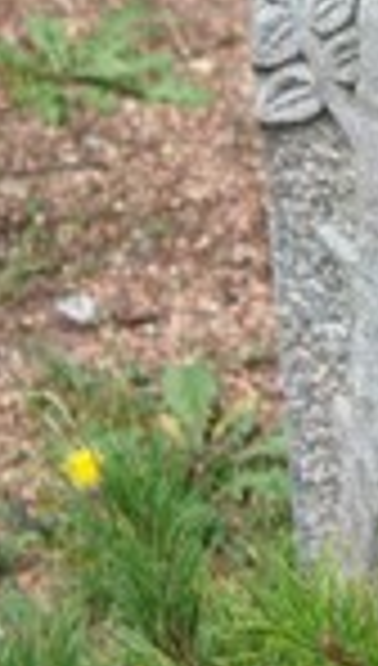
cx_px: 630
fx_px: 4046
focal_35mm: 229
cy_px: -14
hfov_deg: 5.3
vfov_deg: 9.3
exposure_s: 1/100
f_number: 5.6
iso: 200
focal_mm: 47
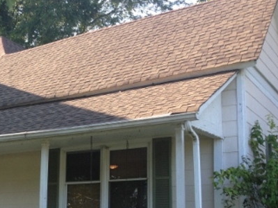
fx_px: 562
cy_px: 161
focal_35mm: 70
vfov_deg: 20.8
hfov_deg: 26.7
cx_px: 23
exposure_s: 1/146
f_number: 2.4
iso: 50
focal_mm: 4.28
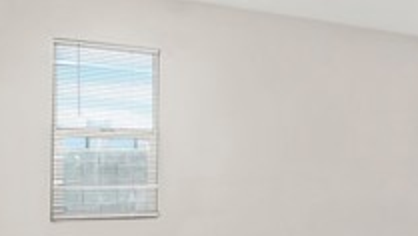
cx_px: 536
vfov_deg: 24.0
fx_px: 550
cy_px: 168
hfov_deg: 32.1
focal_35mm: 50
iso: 200
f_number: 10
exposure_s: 1/6
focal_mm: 15.5
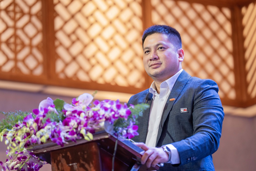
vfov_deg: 9.4
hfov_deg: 14.1
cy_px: 86
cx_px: 128
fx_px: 1038
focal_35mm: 146
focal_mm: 146
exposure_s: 1/200
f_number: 2.8
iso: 640
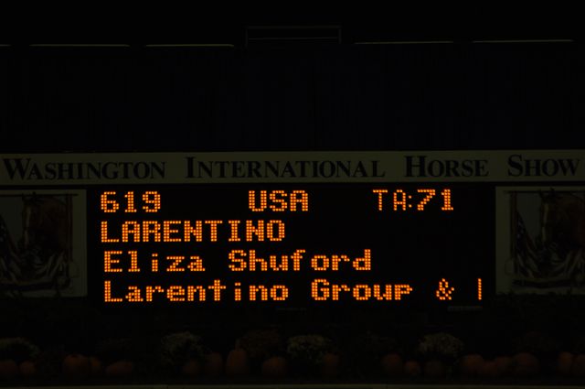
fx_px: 7303
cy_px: 194
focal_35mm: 450
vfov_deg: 3.0
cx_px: 292
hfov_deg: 4.6
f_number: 5.6
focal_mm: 300
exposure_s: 1/250
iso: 400
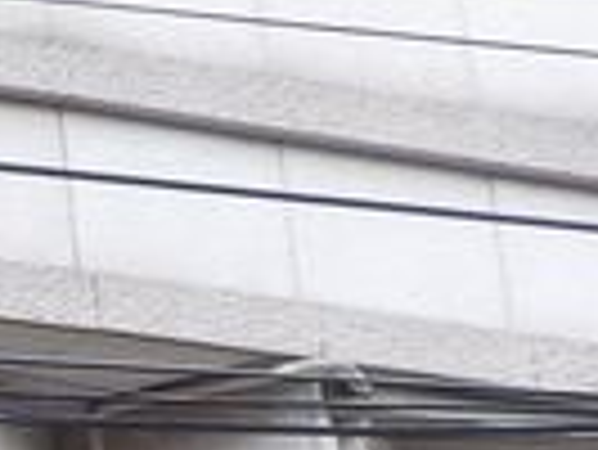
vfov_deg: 8.3
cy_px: 832
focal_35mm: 173
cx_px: -1551
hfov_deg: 8.3
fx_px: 2991
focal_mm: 4.3
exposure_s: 1/30
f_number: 3.3
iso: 100
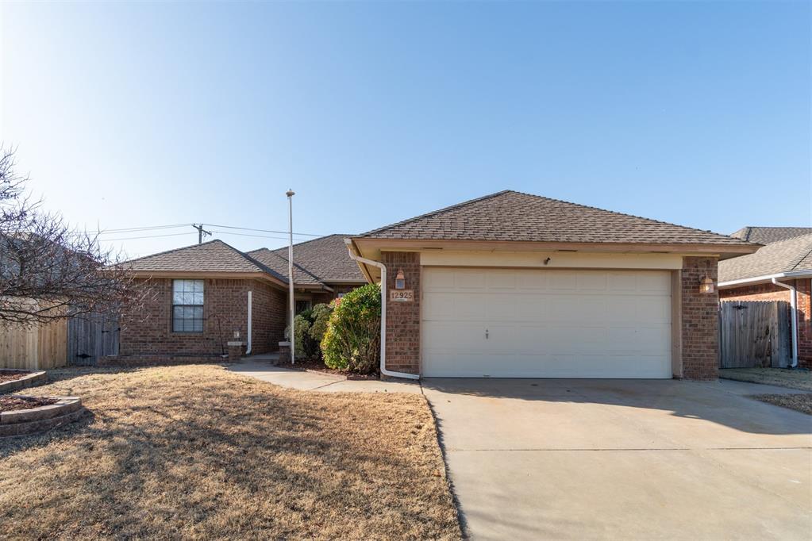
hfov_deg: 95.0
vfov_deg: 72.1
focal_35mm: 16
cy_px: 270
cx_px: 406
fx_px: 372
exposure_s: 1/500
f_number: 8
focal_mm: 11
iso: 100
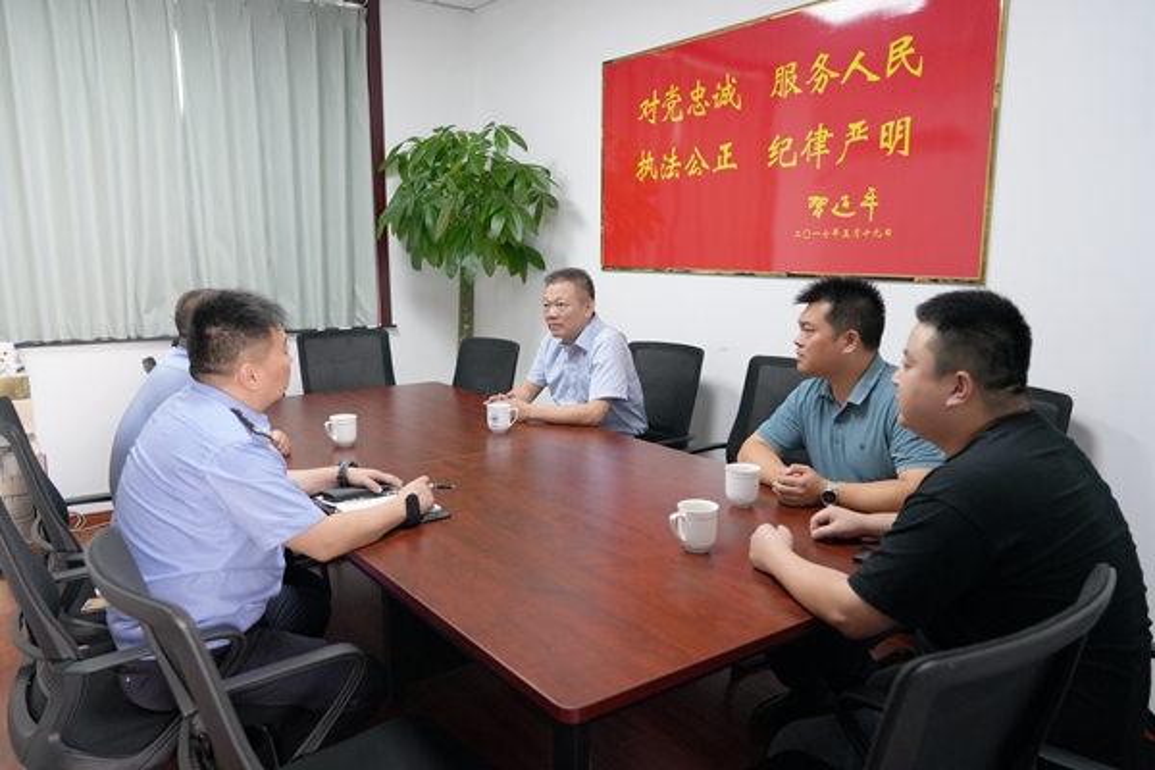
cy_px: 385
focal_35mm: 25
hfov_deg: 71.5
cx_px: 578
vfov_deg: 51.3
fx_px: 802
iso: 2000
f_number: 4
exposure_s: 1/160
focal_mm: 25
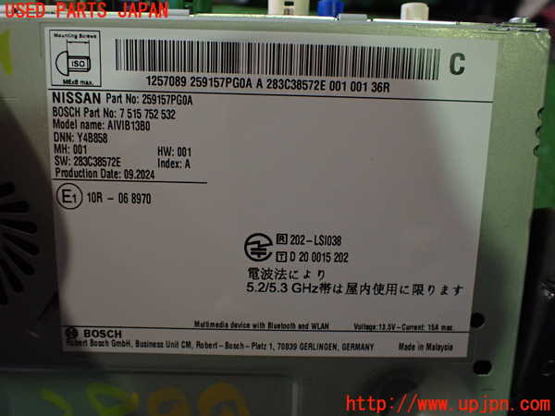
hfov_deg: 60.0
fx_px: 481
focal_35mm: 30
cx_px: 278
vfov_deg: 46.8
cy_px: 208
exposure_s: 1/125
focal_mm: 5.4
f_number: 2.3
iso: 400
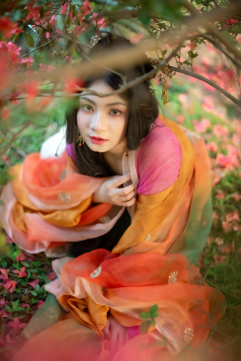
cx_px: 120
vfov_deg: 39.6
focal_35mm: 50
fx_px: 502
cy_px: 180
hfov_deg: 27.0
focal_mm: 50
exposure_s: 1/80
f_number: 1.4
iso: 500
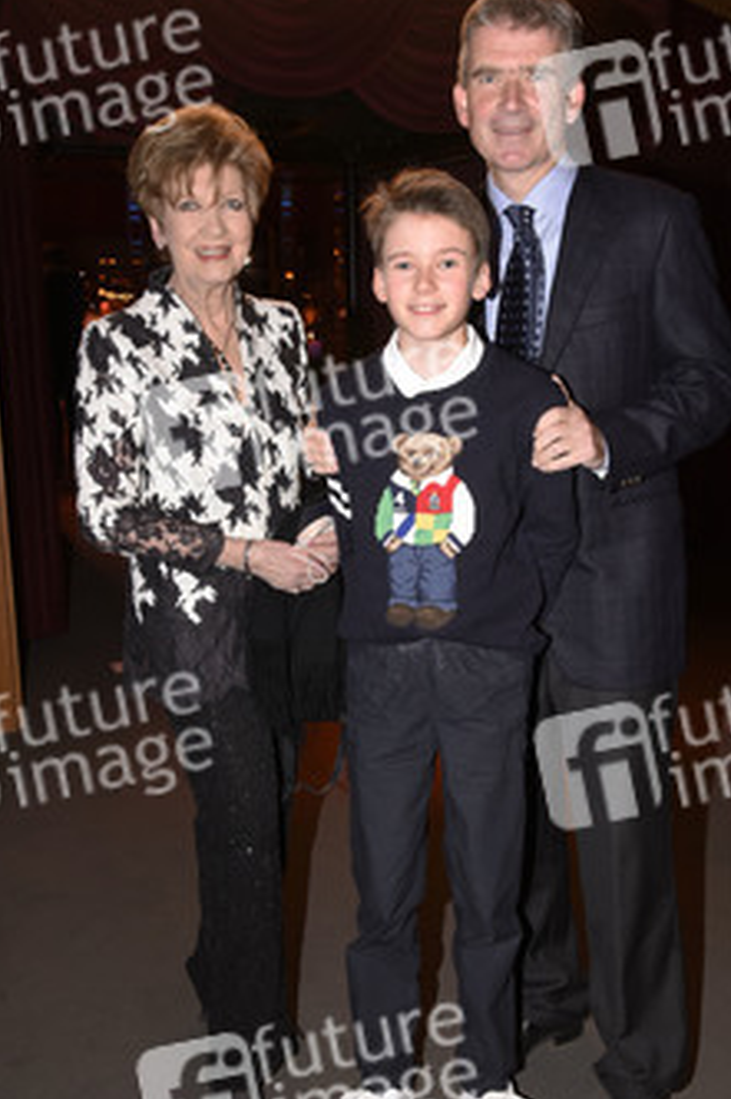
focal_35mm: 41
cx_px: 404
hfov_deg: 32.6
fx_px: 1250
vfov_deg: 47.4
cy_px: 586
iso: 2000
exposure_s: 1/60
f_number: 6.3
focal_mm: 34
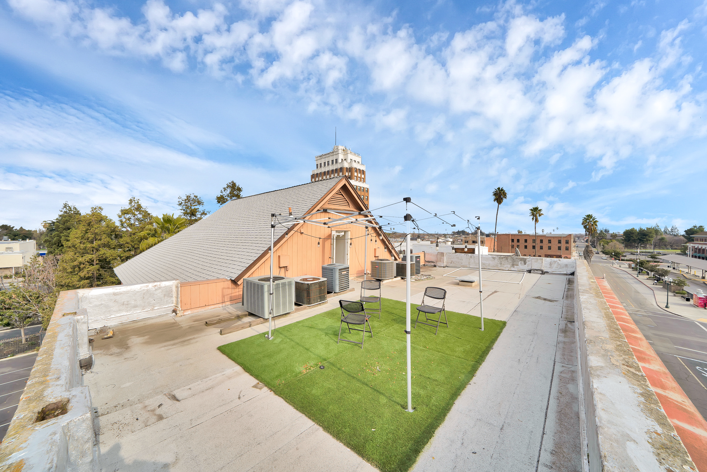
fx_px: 236
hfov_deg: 112.6
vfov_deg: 90.0
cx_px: 354
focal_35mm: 12
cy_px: 236
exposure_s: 1/160
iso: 100
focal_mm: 12
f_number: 10
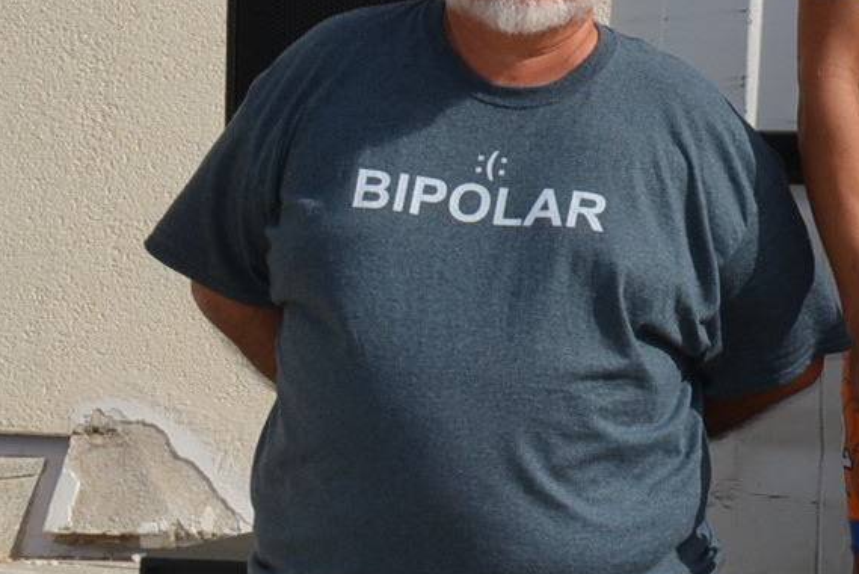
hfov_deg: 9.4
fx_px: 4894
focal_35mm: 205
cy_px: 479
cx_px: 1673
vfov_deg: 6.7
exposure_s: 1/200
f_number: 10
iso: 100
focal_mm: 26
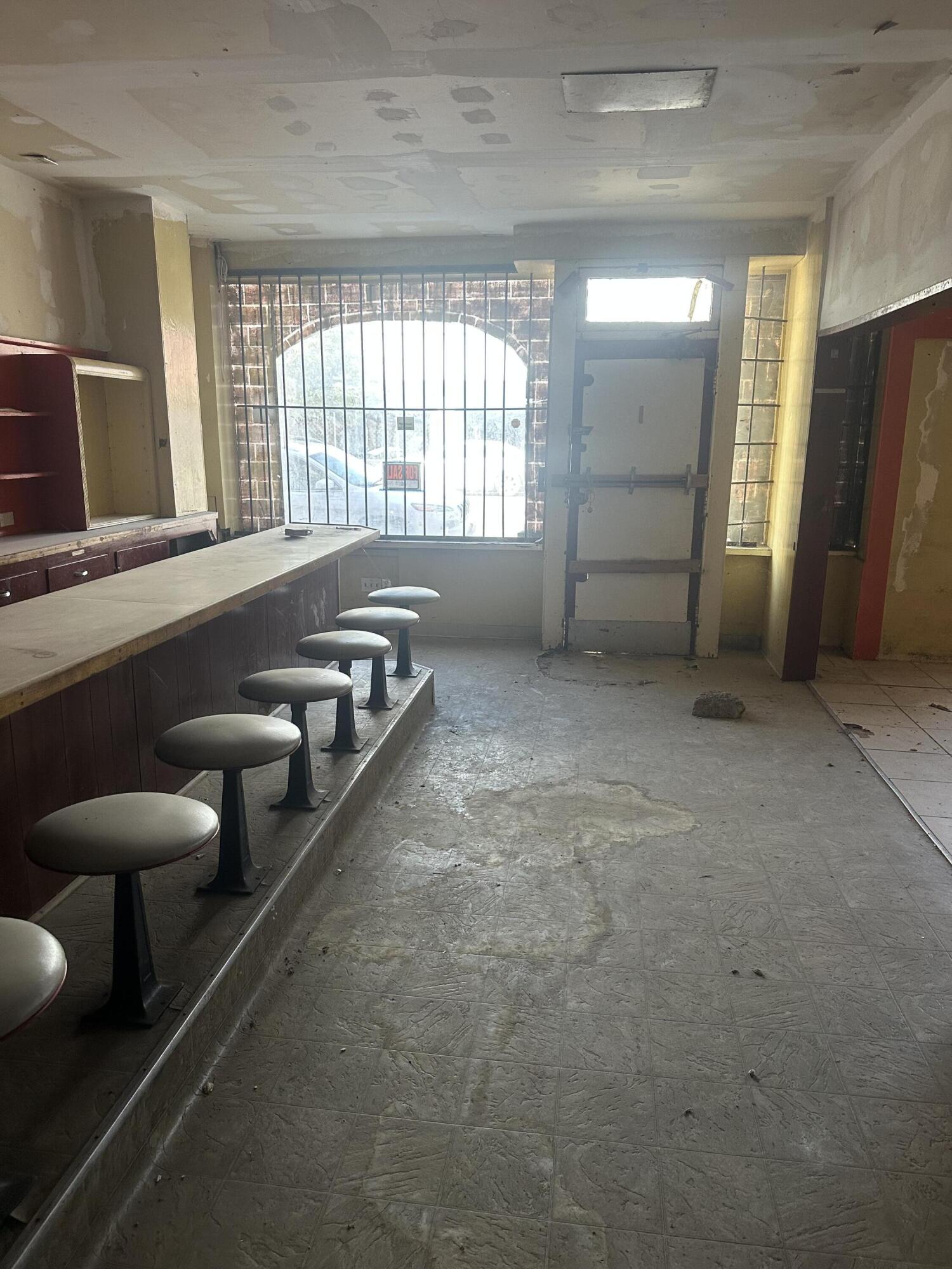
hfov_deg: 56.8
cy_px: 634
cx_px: 476
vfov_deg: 71.6
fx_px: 880
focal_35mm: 24
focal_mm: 6.86
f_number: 1.78
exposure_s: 1/88
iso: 250
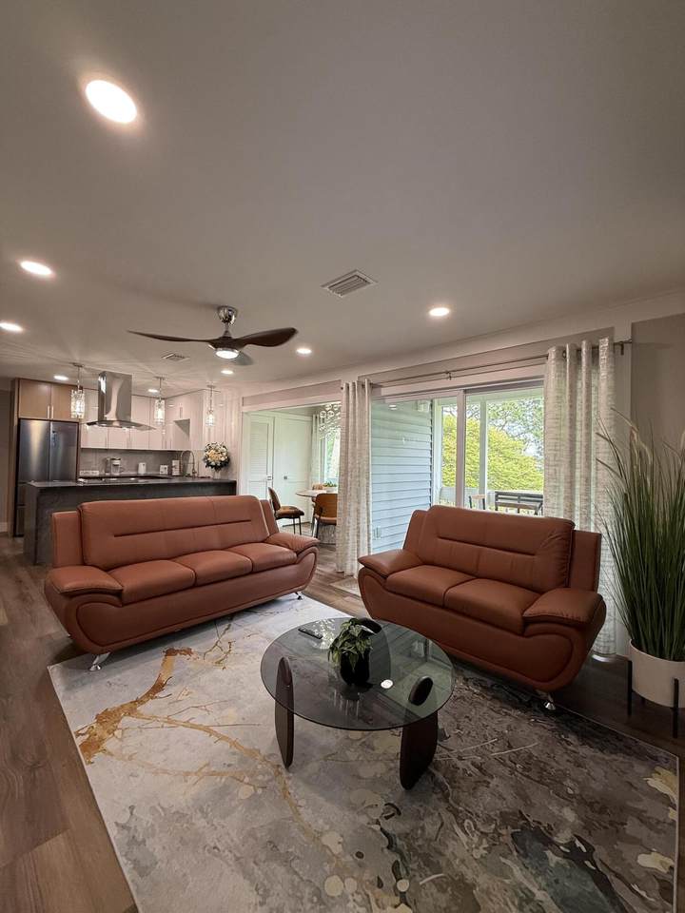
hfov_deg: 85.7
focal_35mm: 14
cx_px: 342
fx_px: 369
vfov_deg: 102.1
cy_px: 456
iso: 125
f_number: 2.2
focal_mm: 2.22
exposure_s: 1/120
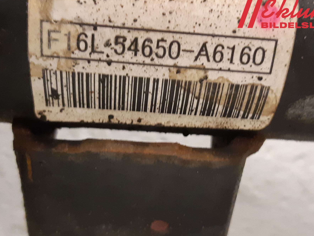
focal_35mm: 30
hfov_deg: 59.9
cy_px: 134
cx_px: 165
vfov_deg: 46.7
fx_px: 272
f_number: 1.7
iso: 320
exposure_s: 1/25
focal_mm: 3.93
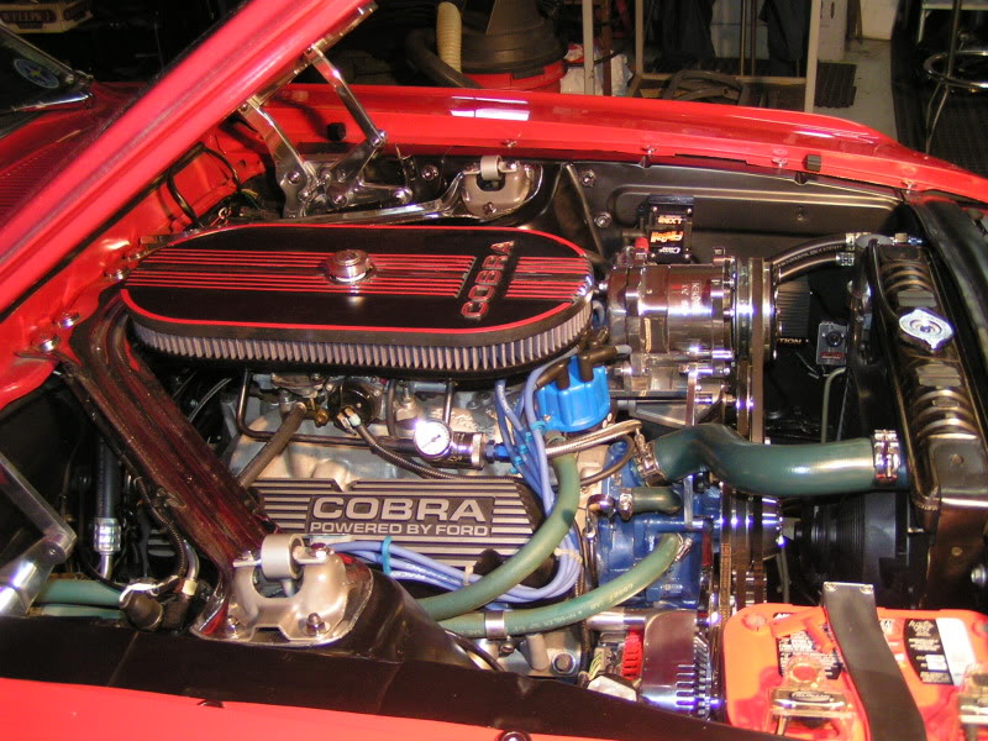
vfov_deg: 37.7
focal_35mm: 38
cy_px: 370
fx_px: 1085
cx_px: 494
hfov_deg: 49.0
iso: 200
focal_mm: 5.8
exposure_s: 1/40
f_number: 2.8
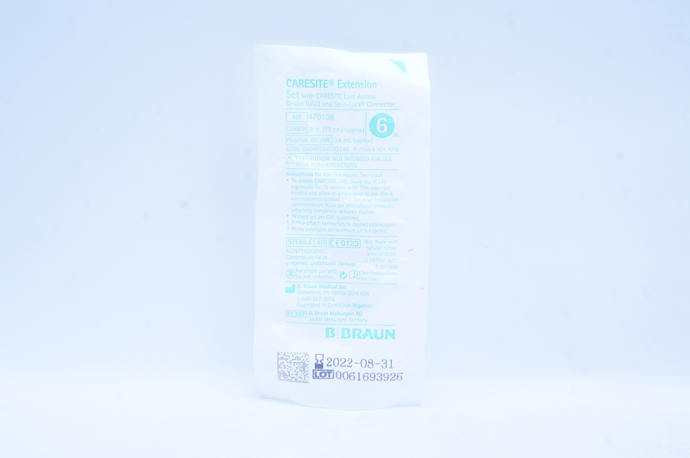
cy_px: 229
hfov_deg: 40.0
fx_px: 948
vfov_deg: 27.2
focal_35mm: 50
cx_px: 345
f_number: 13
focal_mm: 33
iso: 400
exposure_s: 1/13
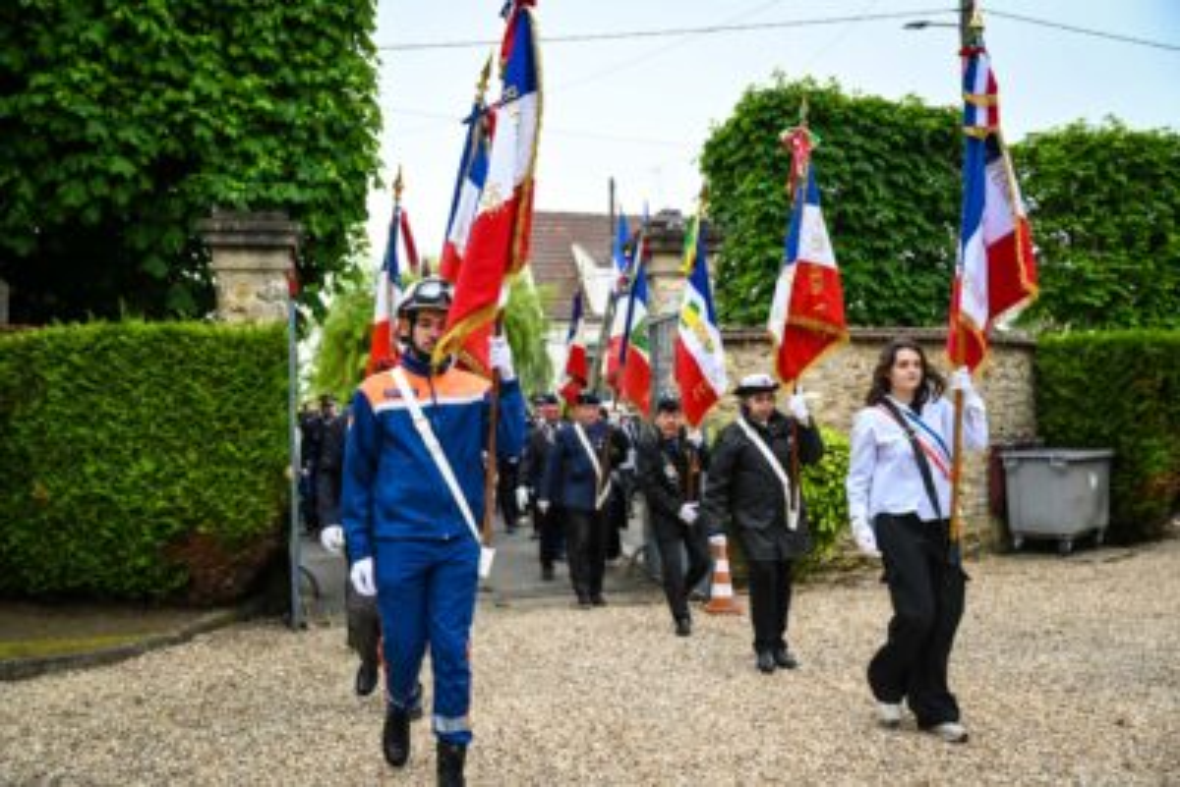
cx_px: 590
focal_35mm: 32
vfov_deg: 40.6
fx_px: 1066
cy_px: 394
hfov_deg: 57.9
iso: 200
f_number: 2.8
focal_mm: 32.5
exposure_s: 1/500
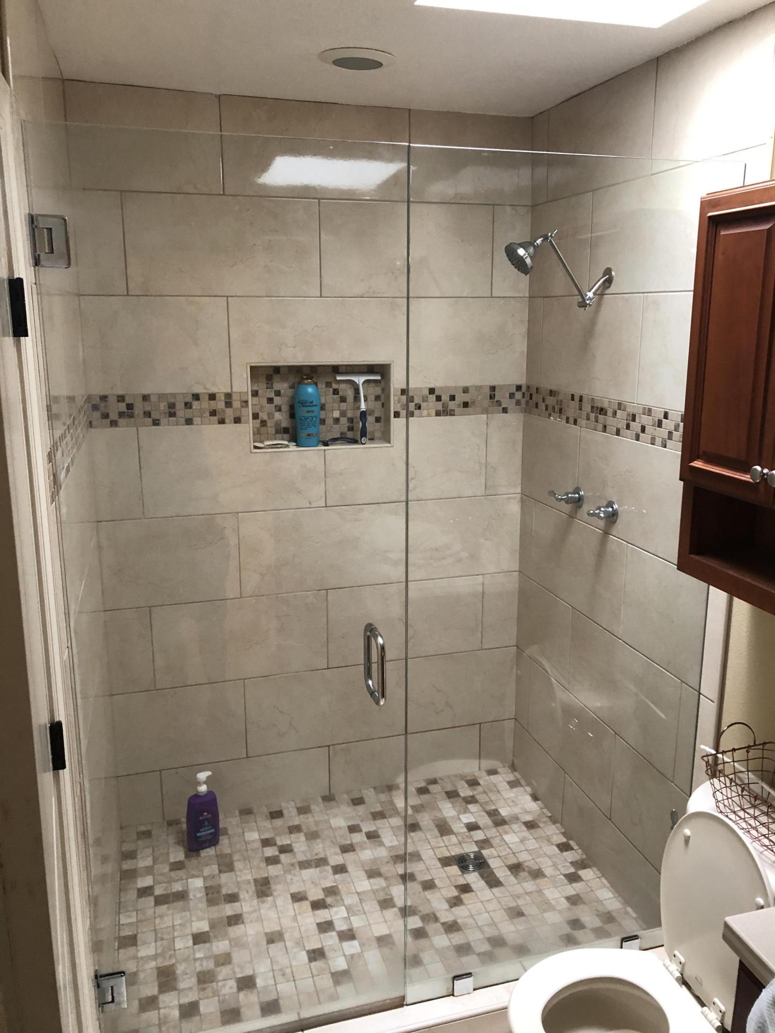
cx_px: 388
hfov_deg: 49.7
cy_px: 516
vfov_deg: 63.4
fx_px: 836
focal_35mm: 28
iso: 64
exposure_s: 1/15
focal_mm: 3.99
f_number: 1.8
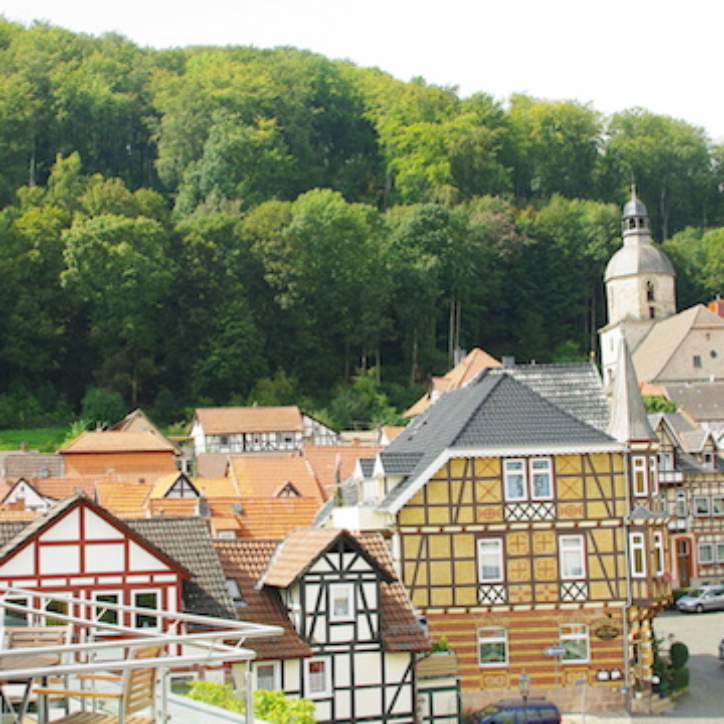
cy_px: 368
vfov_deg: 33.4
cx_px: 346
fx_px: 1207
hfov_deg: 33.4
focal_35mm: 51
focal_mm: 18
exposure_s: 1/180
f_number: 11
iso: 200
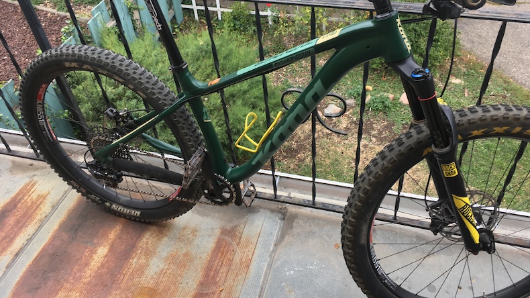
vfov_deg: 36.5
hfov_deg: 61.0
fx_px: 450
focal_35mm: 32
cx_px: 268
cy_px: 113
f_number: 2.2
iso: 25
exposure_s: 1/60
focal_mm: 4.15
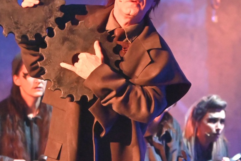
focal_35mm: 181
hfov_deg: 11.3
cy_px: 148
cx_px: 218
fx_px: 1212
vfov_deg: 7.6
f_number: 2.8
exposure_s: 1/200
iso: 6400
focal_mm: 70
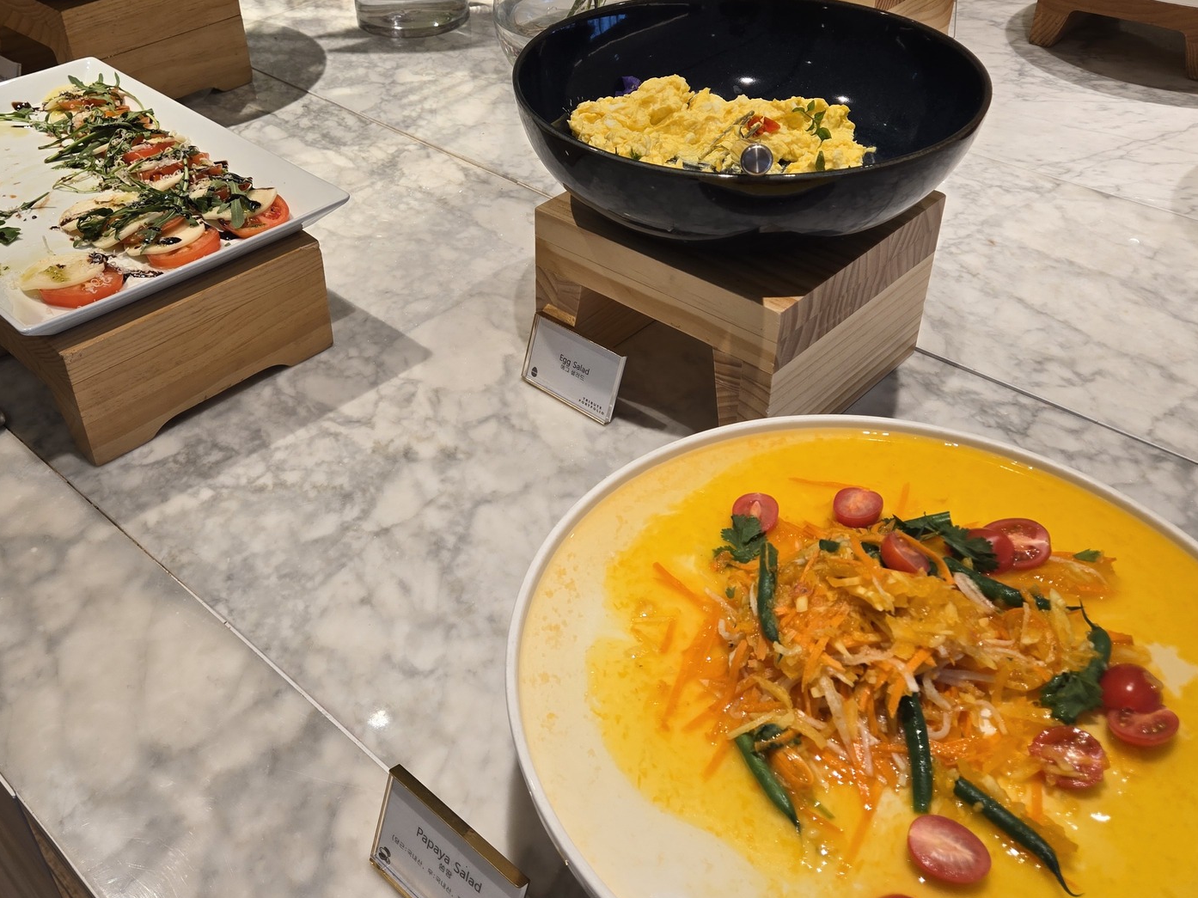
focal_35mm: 33
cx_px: 526
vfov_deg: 42.7
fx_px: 1142
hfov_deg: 55.2
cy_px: 355
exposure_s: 1/120
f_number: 1.8
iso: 50
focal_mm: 5.4
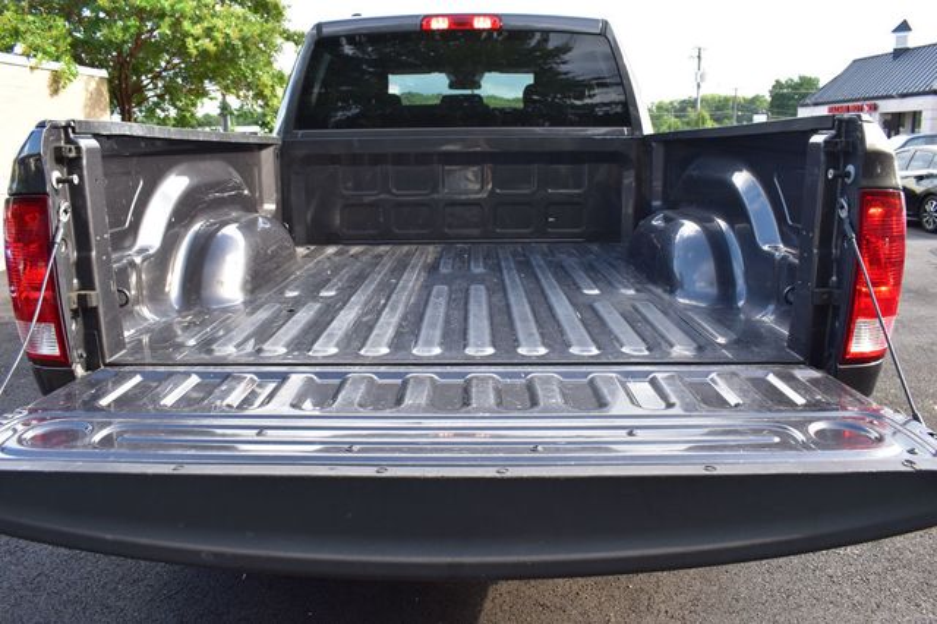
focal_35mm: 27
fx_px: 702
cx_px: 468
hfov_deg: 67.4
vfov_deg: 47.9
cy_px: 312
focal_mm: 18
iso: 400
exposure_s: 1/125
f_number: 9
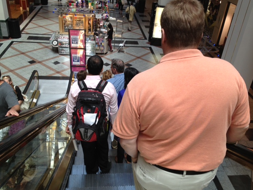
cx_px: 128
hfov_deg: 51.3
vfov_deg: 39.7
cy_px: 94
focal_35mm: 36
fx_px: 263
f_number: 2.4
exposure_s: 1/60
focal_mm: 4.28
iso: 64
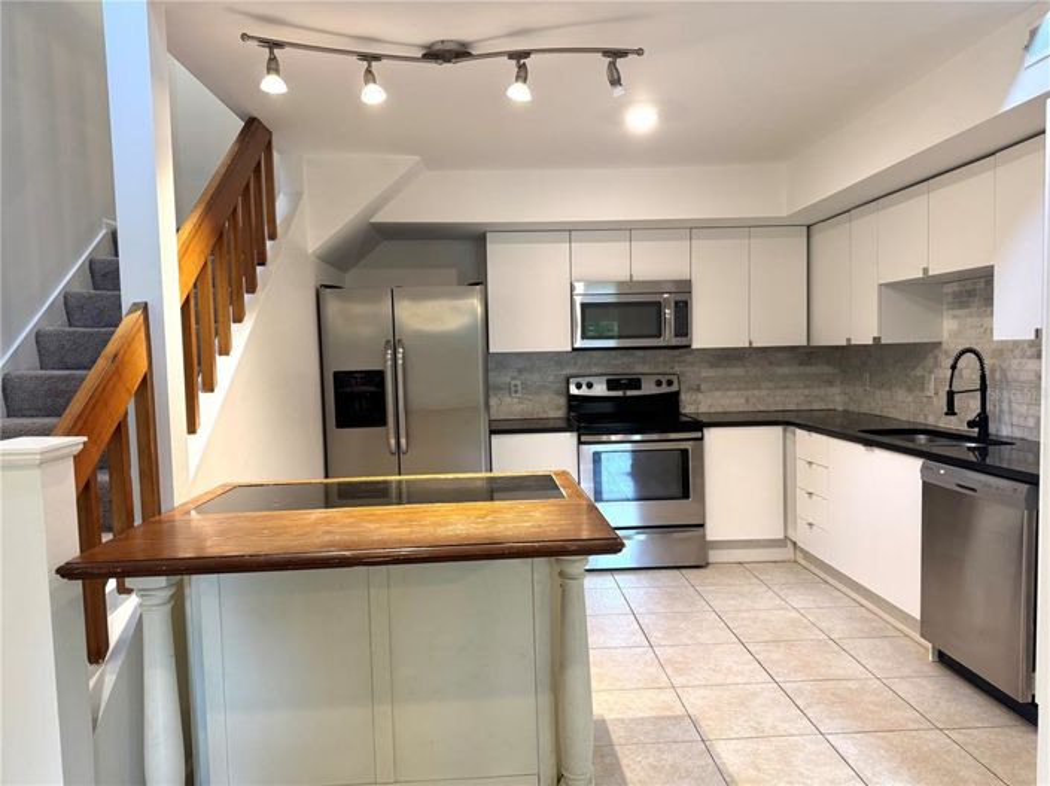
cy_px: 393
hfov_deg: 71.6
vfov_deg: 56.8
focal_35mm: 24
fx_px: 728
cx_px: 525
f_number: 1.78
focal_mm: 6.76
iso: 200
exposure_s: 1/120
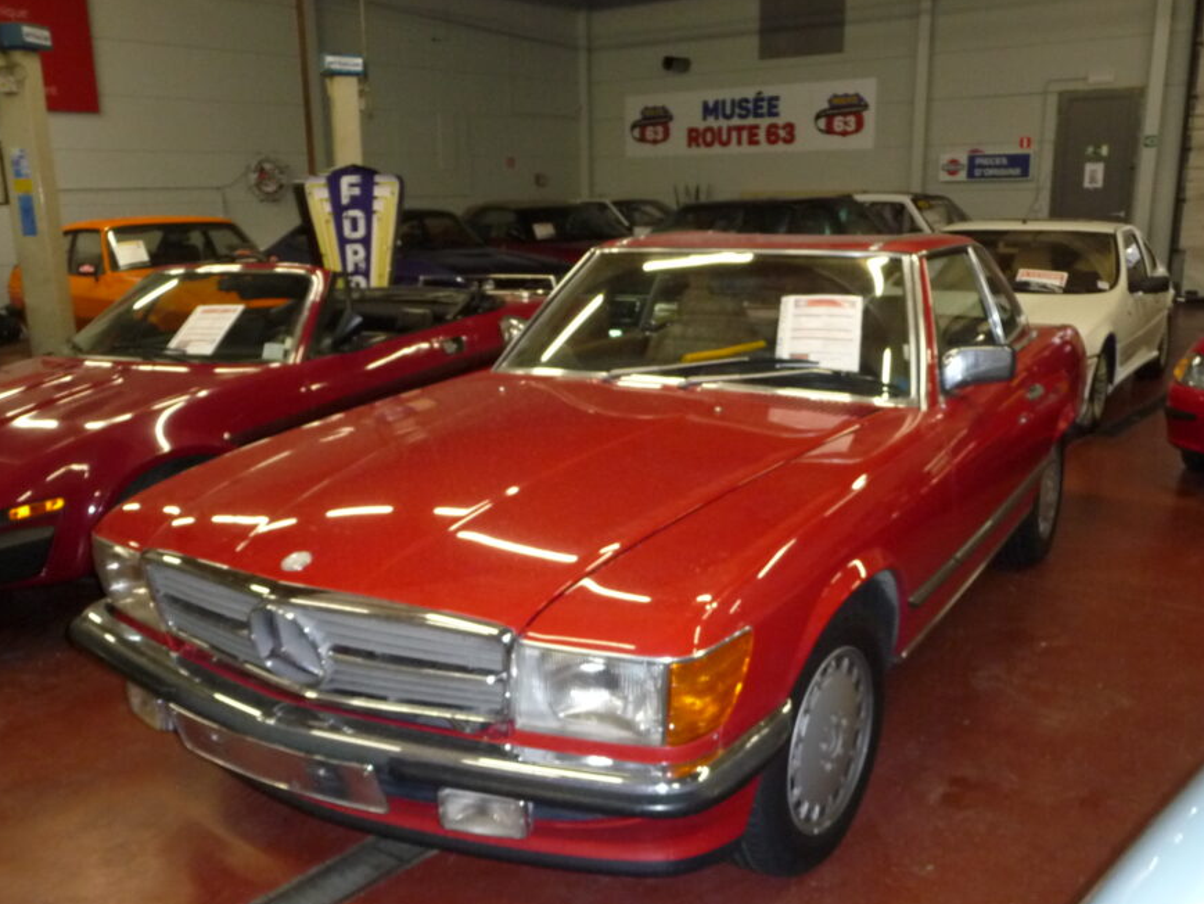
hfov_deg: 55.3
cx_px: 586
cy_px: 514
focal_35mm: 33
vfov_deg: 42.9
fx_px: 1148
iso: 400
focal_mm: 4.7
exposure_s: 1/30
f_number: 3.3
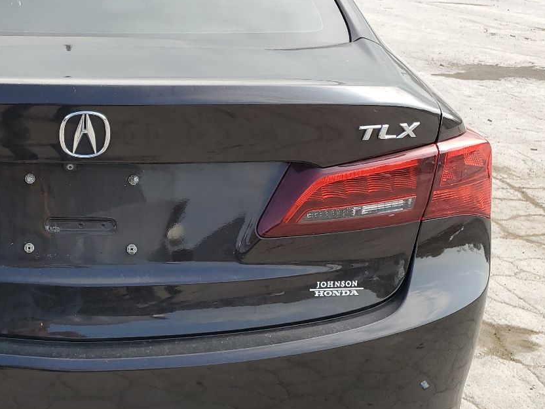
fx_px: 787
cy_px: 218
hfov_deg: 35.6
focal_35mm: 50
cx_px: 39
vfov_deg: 29.1
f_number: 1.5
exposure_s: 1/1111
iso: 50
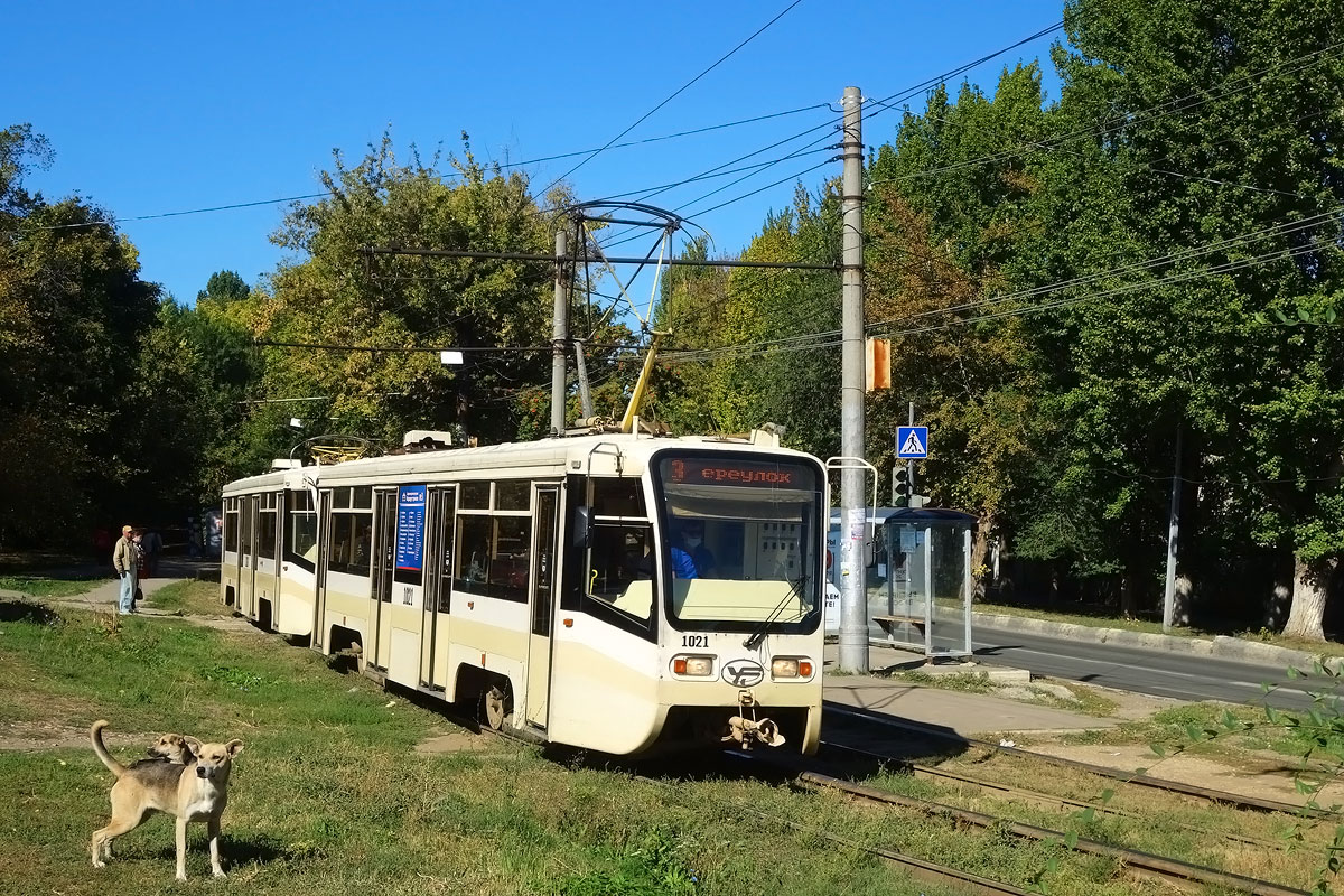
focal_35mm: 44
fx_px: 1643
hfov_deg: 44.5
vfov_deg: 30.5
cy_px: 448
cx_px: 672
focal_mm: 16.2
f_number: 7.1
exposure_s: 1/500
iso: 125
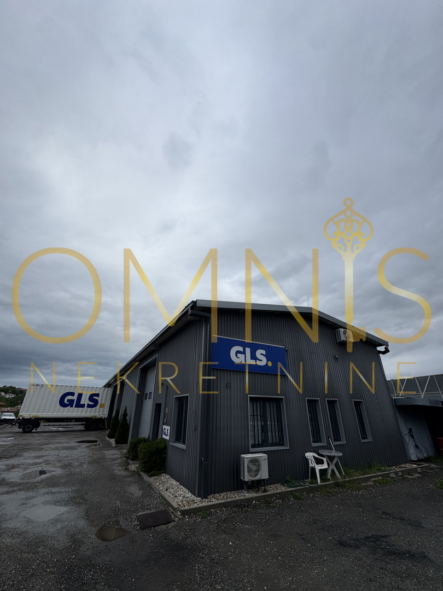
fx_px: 239
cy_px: 296
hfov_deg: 85.7
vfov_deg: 102.1
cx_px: 222
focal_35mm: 14
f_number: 2.2
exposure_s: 1/1976
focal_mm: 2.22
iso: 50
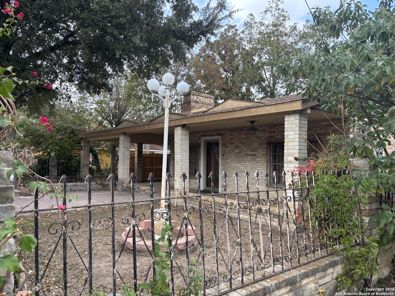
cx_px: 198
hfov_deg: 67.3
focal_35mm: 26
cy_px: 148
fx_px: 297
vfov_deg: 53.1
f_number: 1.6
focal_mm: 5.96
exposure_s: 1/544
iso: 50
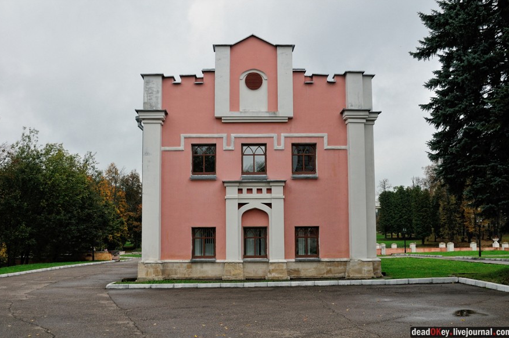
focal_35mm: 37
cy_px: 172
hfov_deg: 52.0
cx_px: 254
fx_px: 522
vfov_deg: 35.8
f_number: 10
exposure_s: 1/160
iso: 400
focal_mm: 24
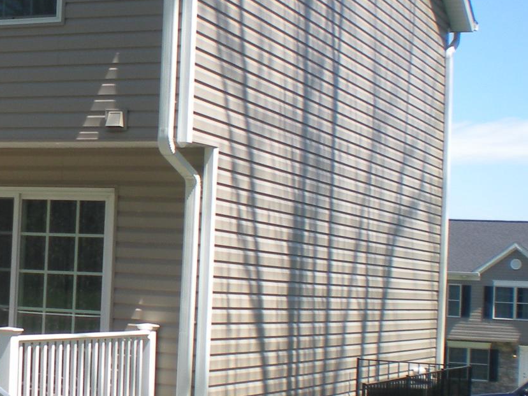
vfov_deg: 15.7
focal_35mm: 94
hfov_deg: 20.1
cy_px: 165
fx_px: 1434
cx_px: -28
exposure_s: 1/259
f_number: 4.6
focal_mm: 6.3
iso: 64
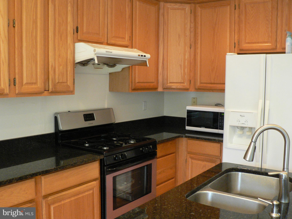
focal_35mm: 36
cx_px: 146
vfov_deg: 39.7
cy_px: 110
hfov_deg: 51.4
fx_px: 304
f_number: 2.8
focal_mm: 6
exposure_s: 1/13
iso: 200
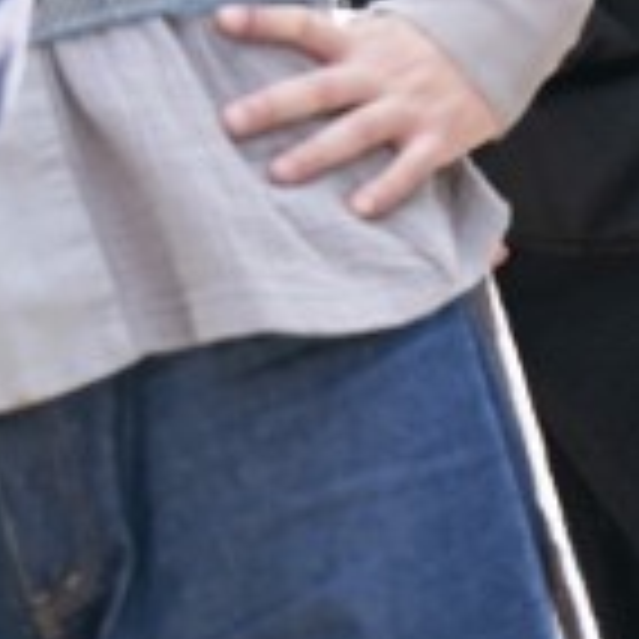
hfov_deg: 3.1
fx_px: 11800
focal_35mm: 565
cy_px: -470
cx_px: 90
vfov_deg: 3.1
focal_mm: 118
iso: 250
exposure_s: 1/640
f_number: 2.8
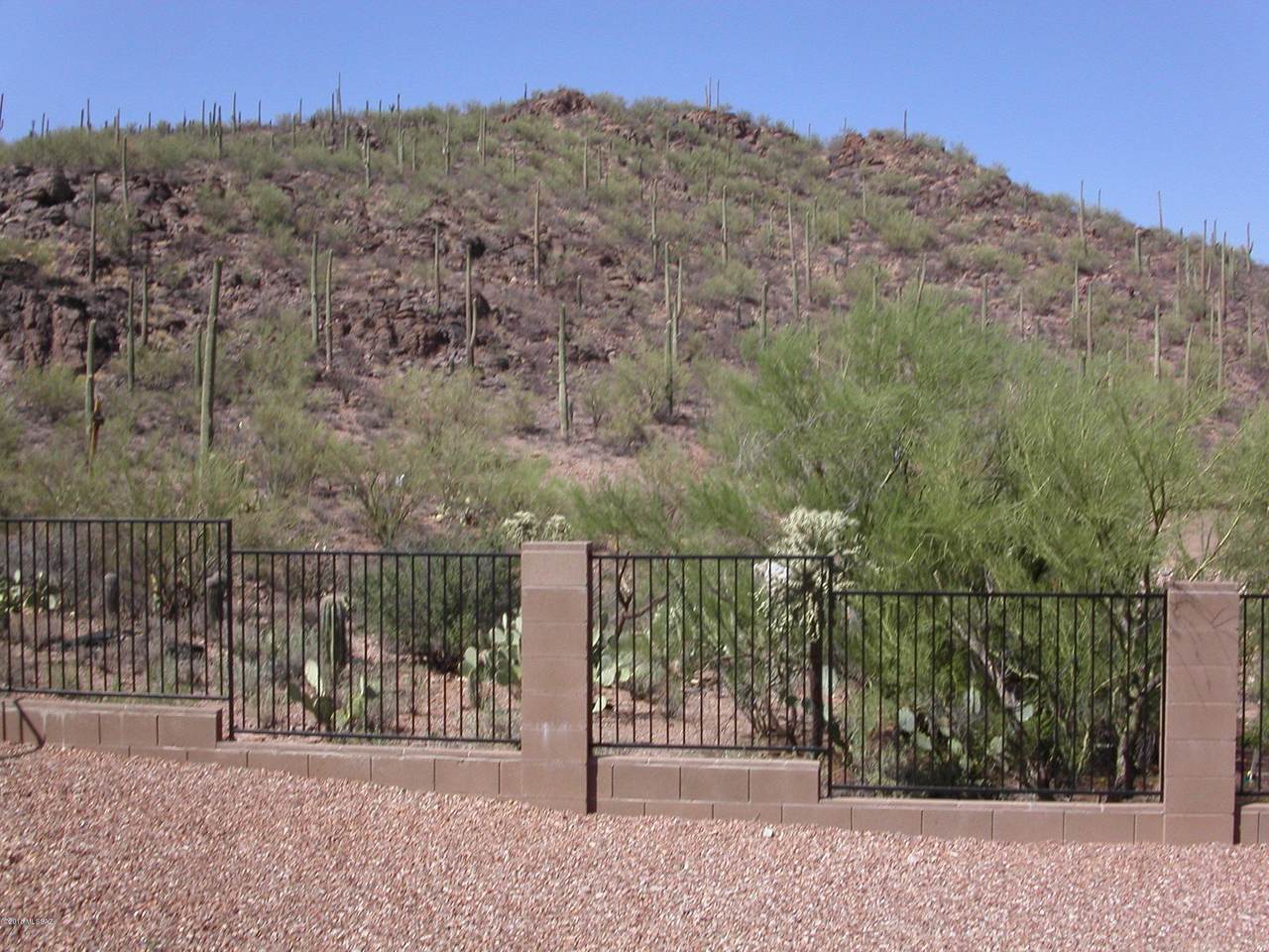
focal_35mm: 38
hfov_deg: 49.0
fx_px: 1393
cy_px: 476
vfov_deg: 37.7
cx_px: 634
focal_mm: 7.8
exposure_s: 1/350
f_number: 8
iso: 100
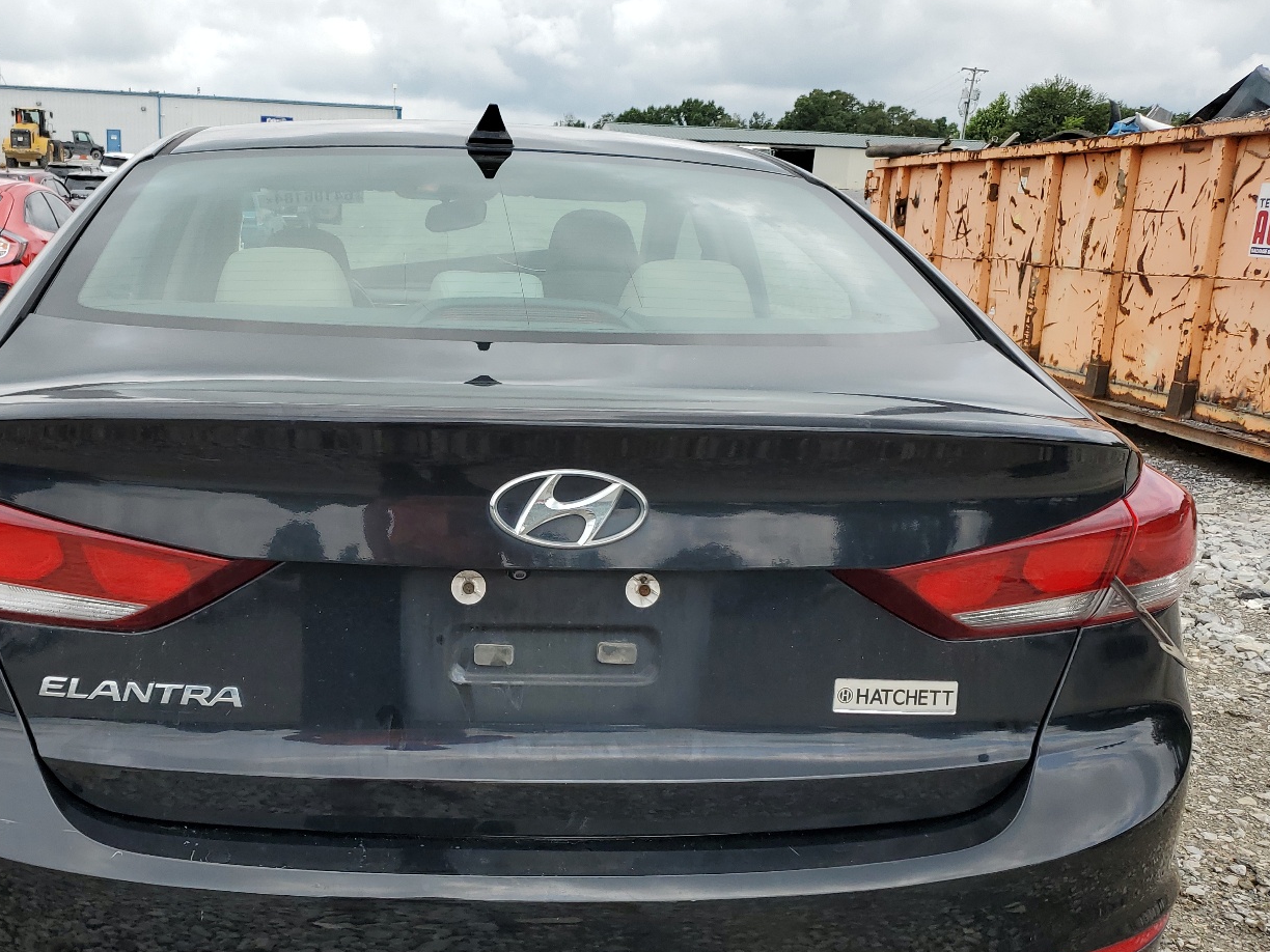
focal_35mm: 34
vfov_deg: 41.6
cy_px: 571
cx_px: 516
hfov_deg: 53.6
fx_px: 1247
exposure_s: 1/2000
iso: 50
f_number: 1.5
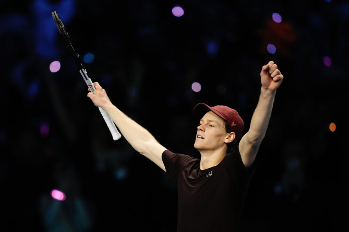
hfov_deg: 5.2
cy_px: 116
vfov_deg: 3.4
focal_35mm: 400
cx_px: 174
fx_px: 3876
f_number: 2.8
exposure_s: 1/3200
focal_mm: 400
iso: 5000
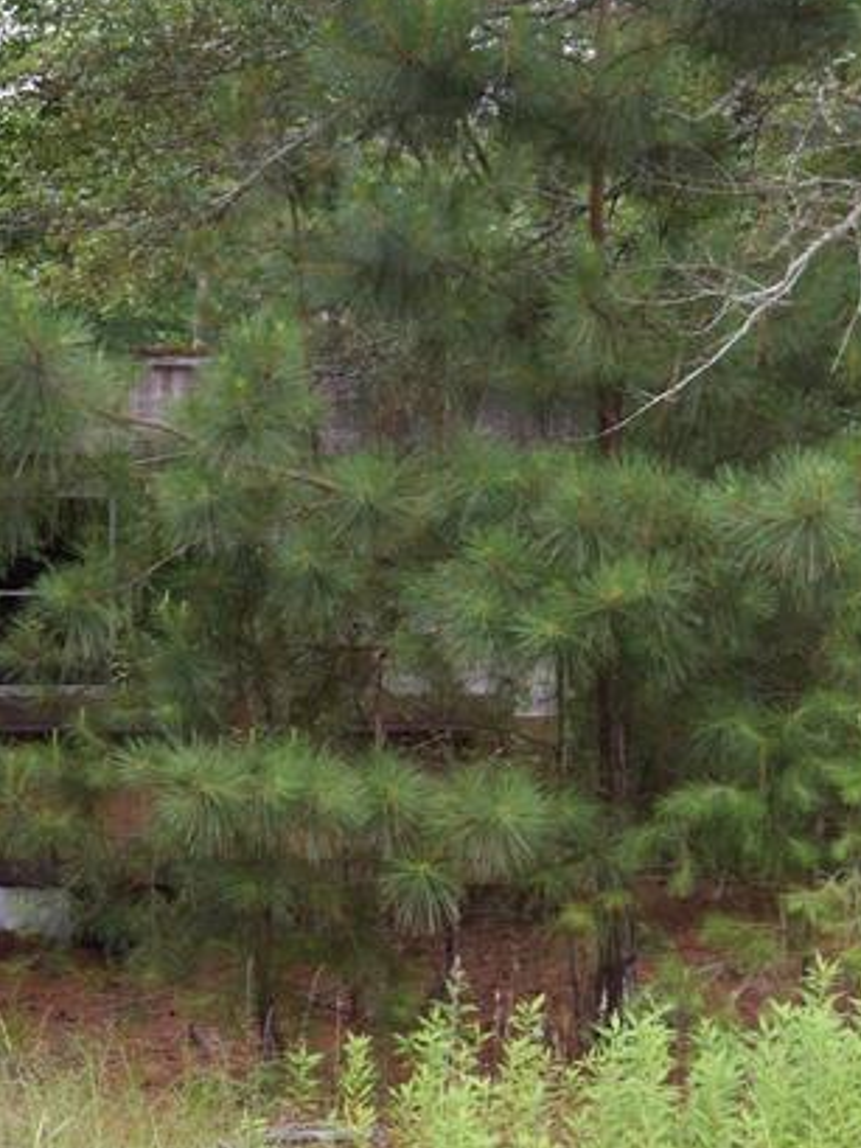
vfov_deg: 19.4
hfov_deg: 14.3
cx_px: -140
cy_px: 514
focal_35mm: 101
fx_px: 3348
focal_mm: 28
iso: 400
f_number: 6.3
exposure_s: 1/160
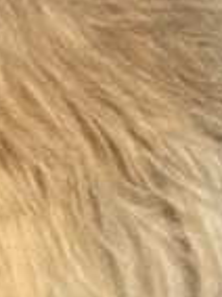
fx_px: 1612
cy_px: 65
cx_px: -234
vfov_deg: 10.5
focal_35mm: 188
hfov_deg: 7.5
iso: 50
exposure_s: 1/4132
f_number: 1.6
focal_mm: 4.2
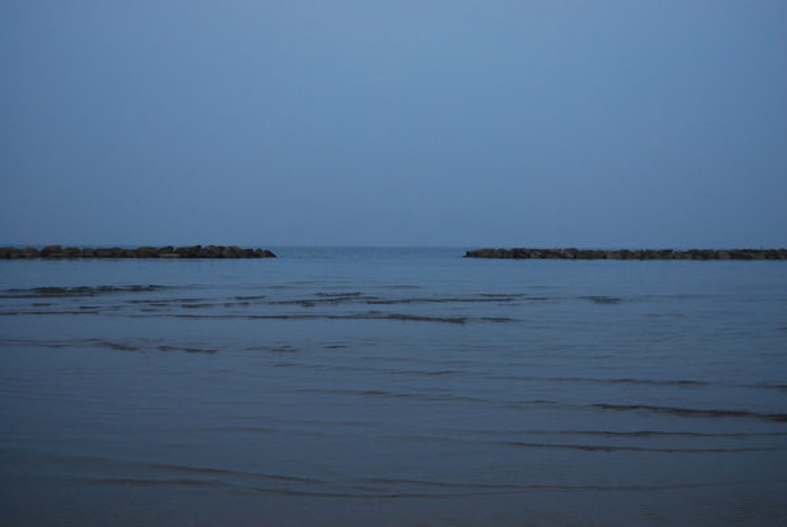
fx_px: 1051
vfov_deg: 28.2
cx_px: 394
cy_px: 264
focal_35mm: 48
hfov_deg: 41.1
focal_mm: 32
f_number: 4.5
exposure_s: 1/20
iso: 400
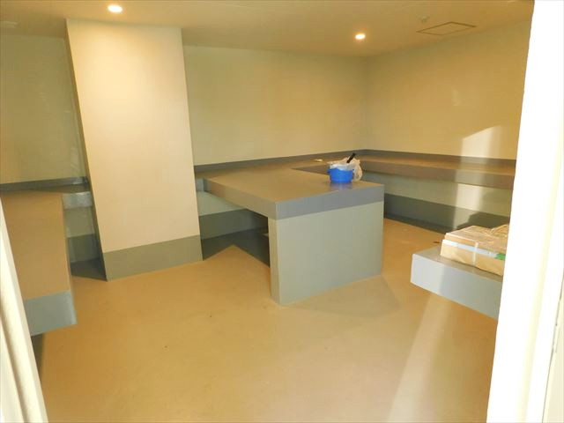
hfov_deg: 73.9
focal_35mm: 23
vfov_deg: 58.9
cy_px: 212
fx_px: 375
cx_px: 282
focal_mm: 4
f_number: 3
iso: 400
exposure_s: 1/25
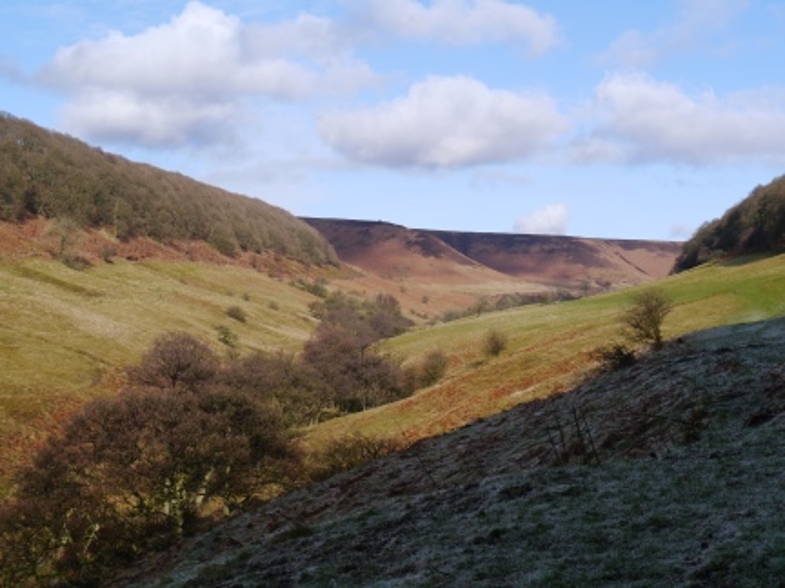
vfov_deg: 28.0
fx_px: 1179
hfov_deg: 36.8
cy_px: 294
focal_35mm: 52
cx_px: 392
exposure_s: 1/320
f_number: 8
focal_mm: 26
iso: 160
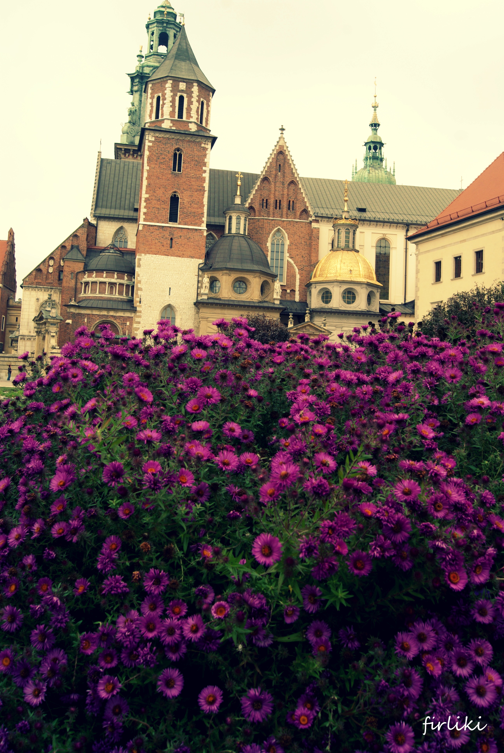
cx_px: 252
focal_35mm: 33
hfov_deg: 40.1
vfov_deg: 57.2
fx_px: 691
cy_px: 376
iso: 100
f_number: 10
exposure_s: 1/80
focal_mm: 22
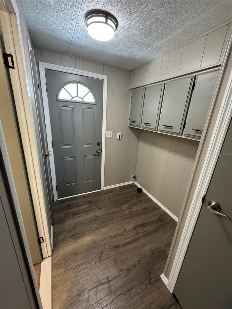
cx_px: 116
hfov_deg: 85.7
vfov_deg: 102.1
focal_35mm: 14
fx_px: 125
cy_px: 154
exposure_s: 1/60
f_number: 2.2
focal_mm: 2.22
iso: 320
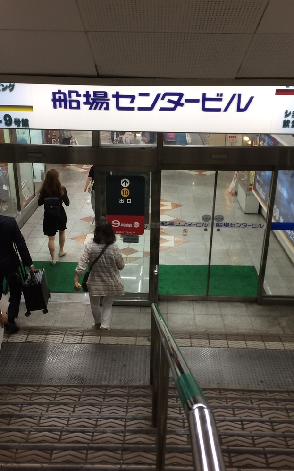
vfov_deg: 52.6
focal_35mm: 37
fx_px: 474
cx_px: 143
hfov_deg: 34.4
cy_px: 266
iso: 40
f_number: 2.2
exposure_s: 1/30
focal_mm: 4.15
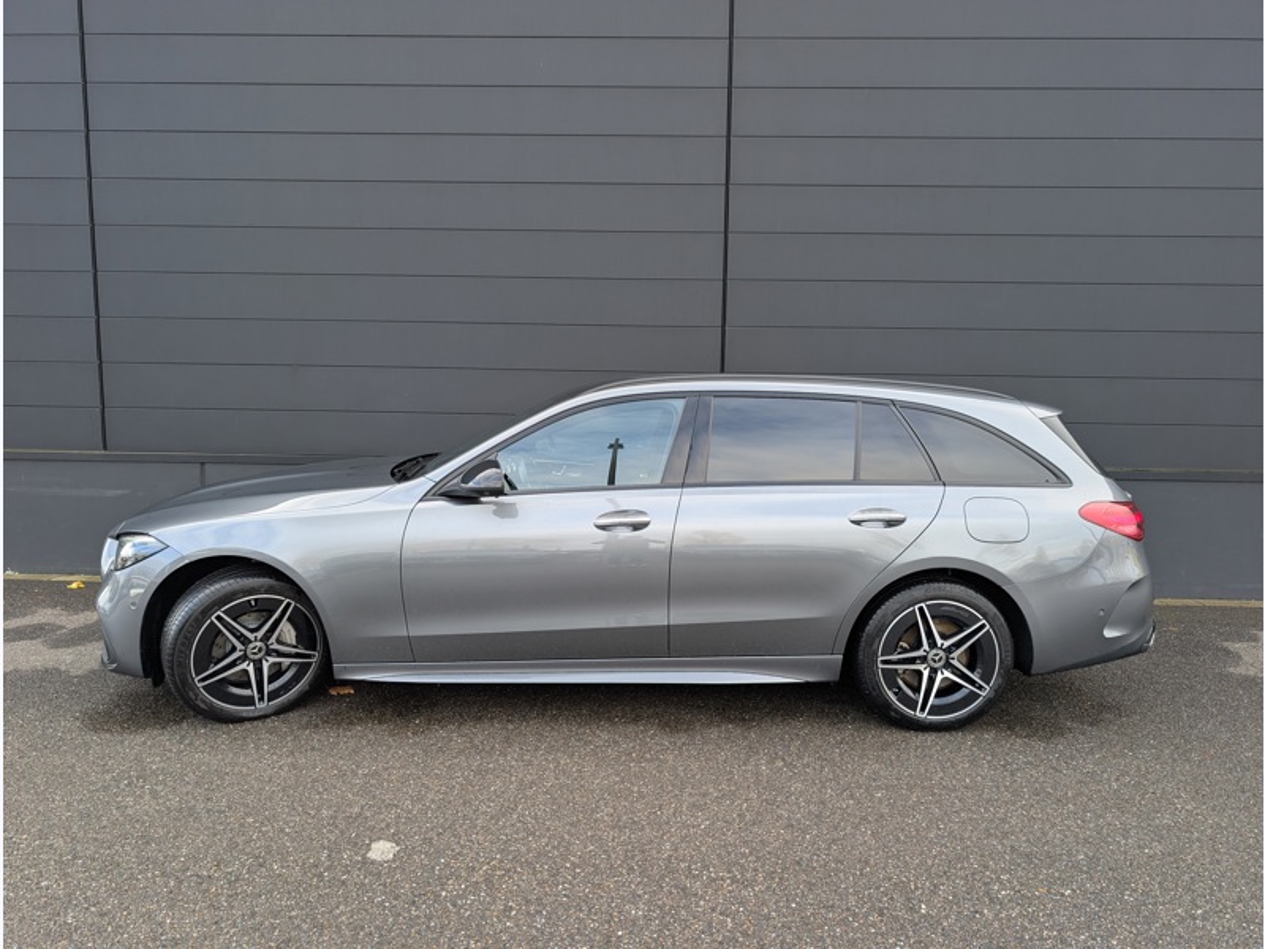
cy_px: 474
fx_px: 877
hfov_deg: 71.6
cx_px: 632
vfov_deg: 56.8
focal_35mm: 24
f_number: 1.68
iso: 32
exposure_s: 1/150
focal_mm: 6.9
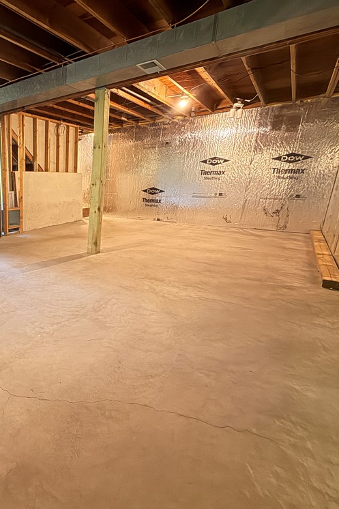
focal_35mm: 20
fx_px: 283
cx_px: 21
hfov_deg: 52.6
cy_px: 252
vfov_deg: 84.0
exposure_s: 1/40
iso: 1250
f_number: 2.2
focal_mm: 2.22
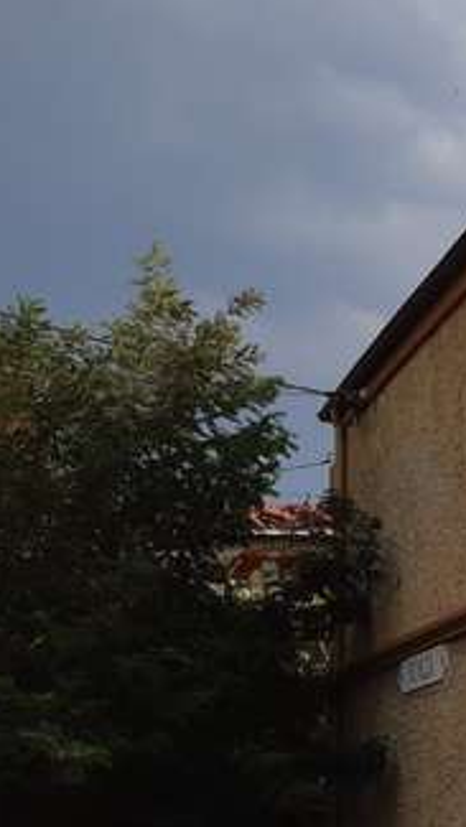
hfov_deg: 14.5
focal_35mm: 67
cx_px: 968
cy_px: 590
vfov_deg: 31.0
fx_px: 1471
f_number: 1.7
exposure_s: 1/1976
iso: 40
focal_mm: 3.92
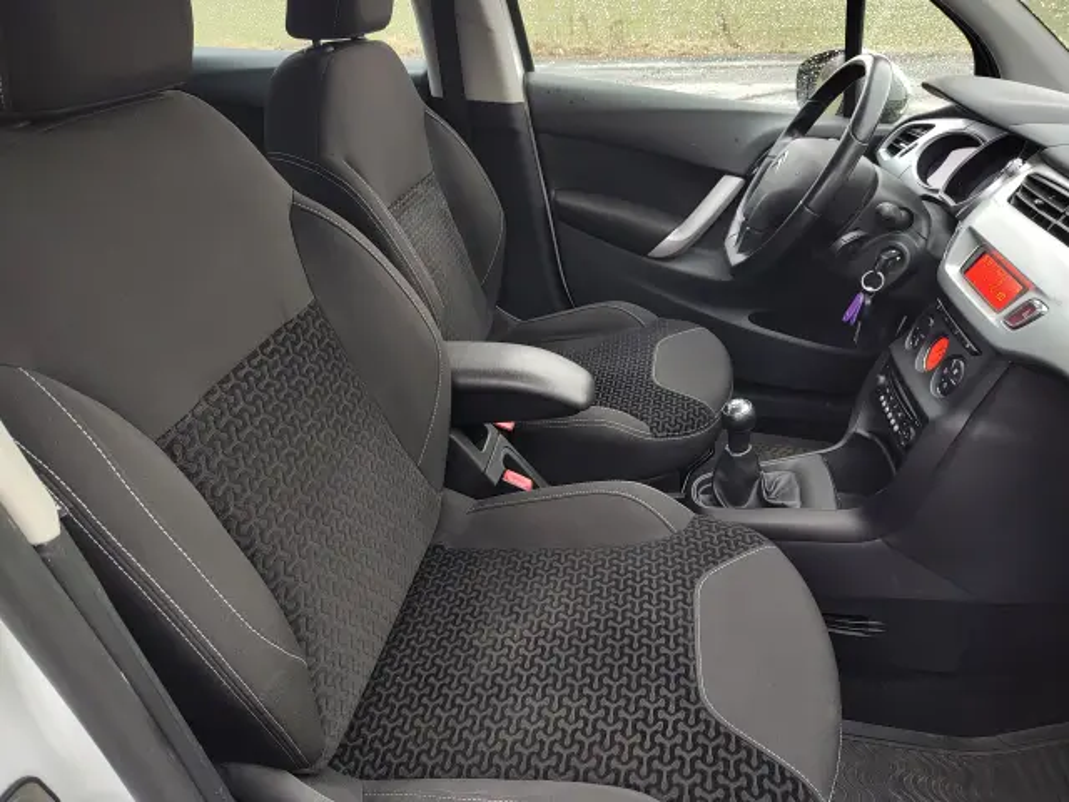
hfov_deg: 73.9
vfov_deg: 58.9
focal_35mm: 23
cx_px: 534
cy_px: 401
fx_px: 710
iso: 273
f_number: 1.8
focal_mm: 5.56
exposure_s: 1/33.3
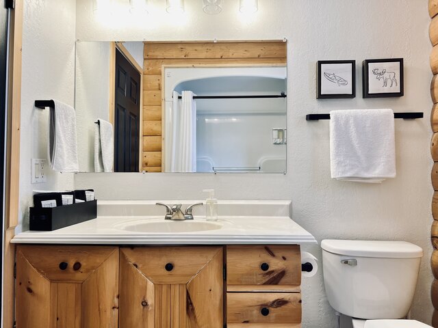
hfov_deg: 67.3
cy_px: 164
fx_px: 329
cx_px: 219
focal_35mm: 26
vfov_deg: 53.1
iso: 80
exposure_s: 1/120
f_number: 1.5
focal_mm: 5.7
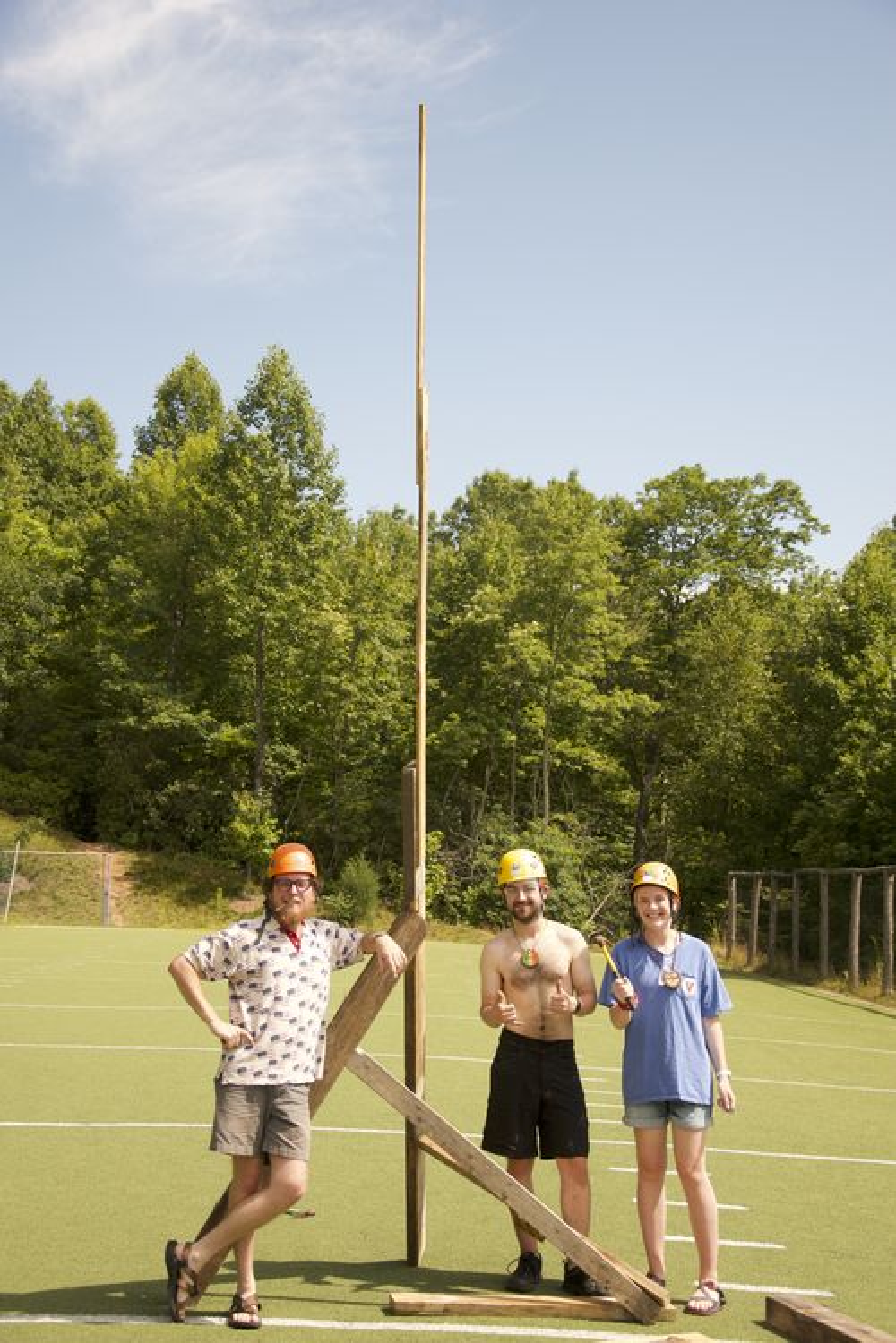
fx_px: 1792
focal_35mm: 48
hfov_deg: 28.1
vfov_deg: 41.1
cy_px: 672
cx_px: 448
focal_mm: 32
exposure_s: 1/640
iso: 200
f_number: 4.2
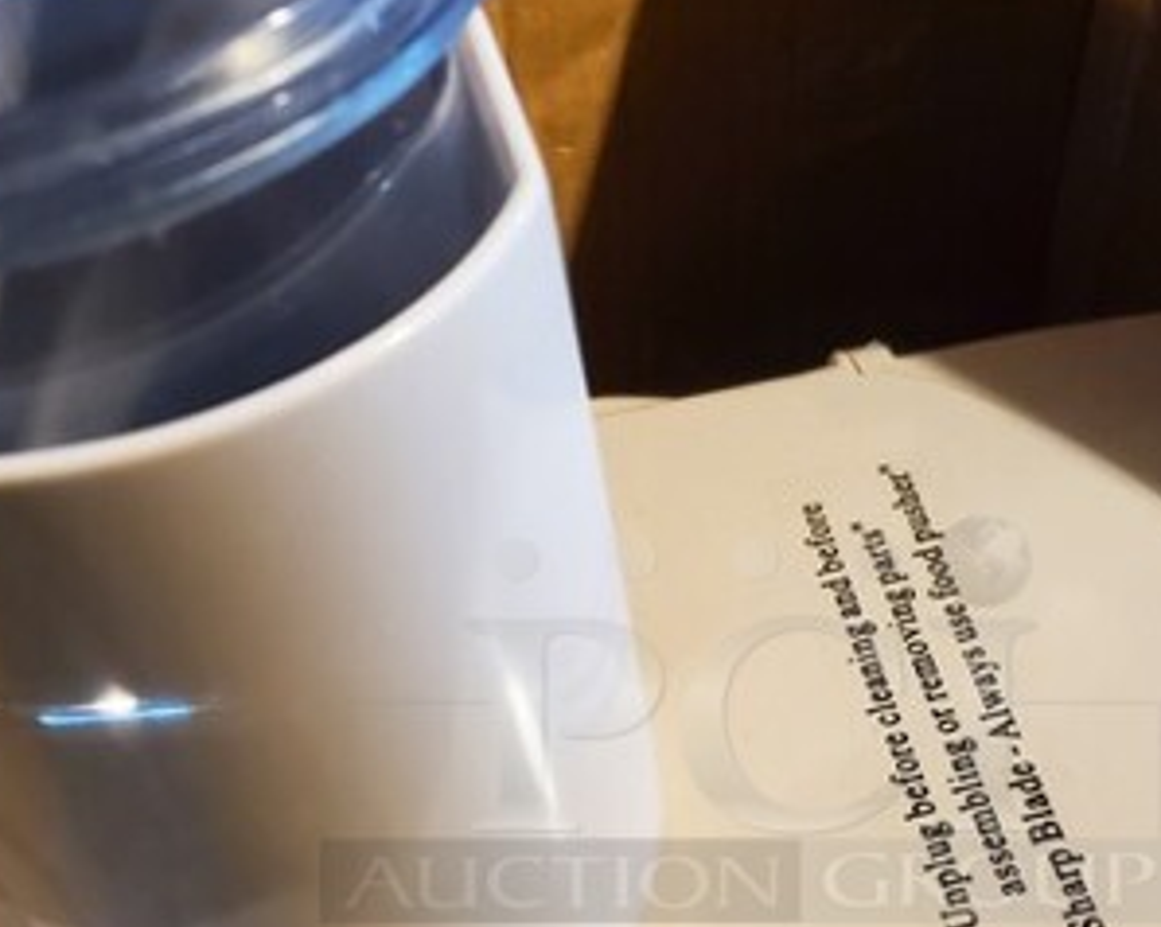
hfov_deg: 35.7
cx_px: 756
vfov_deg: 28.6
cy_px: 717
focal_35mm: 52
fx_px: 1786
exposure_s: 1/40
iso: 400
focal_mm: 4.3
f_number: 1.5
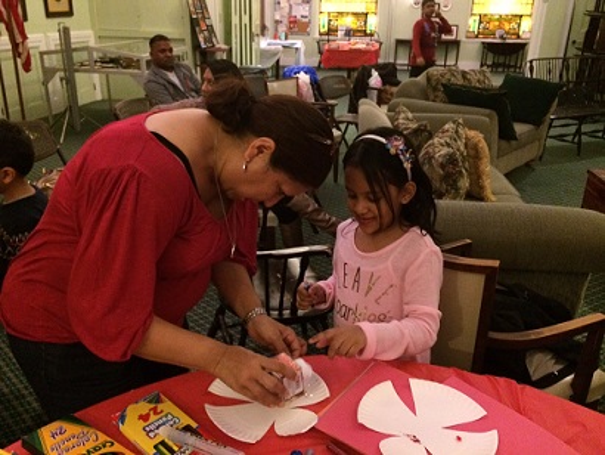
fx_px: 507
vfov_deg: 48.3
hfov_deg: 61.6
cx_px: 302
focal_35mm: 29
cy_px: 228
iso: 400
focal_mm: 4.15
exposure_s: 1/15
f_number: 2.2
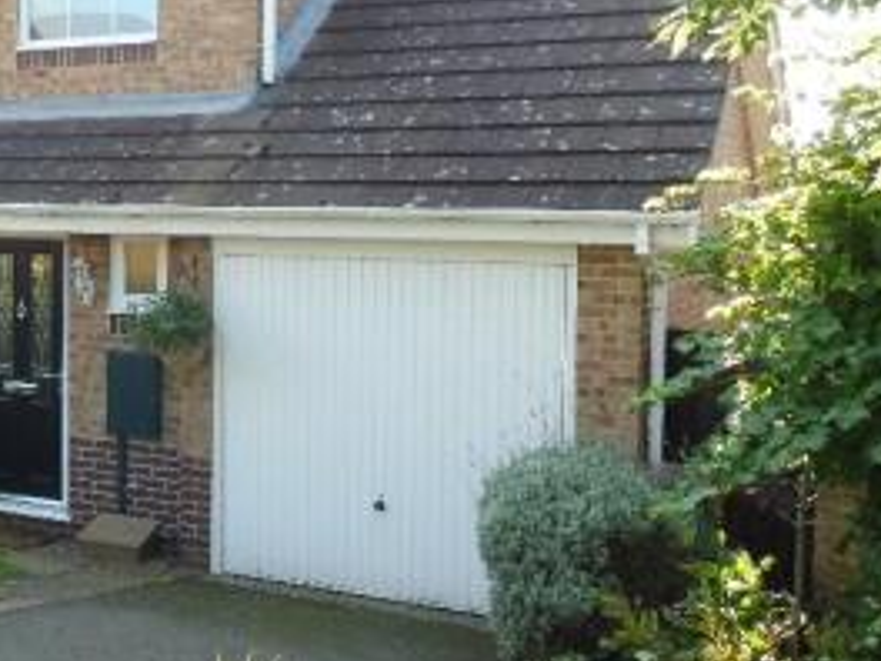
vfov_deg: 27.4
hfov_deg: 33.2
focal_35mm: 53
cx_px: 2
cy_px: 235
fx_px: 1349
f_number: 4
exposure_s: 1/125
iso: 100
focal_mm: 4.3
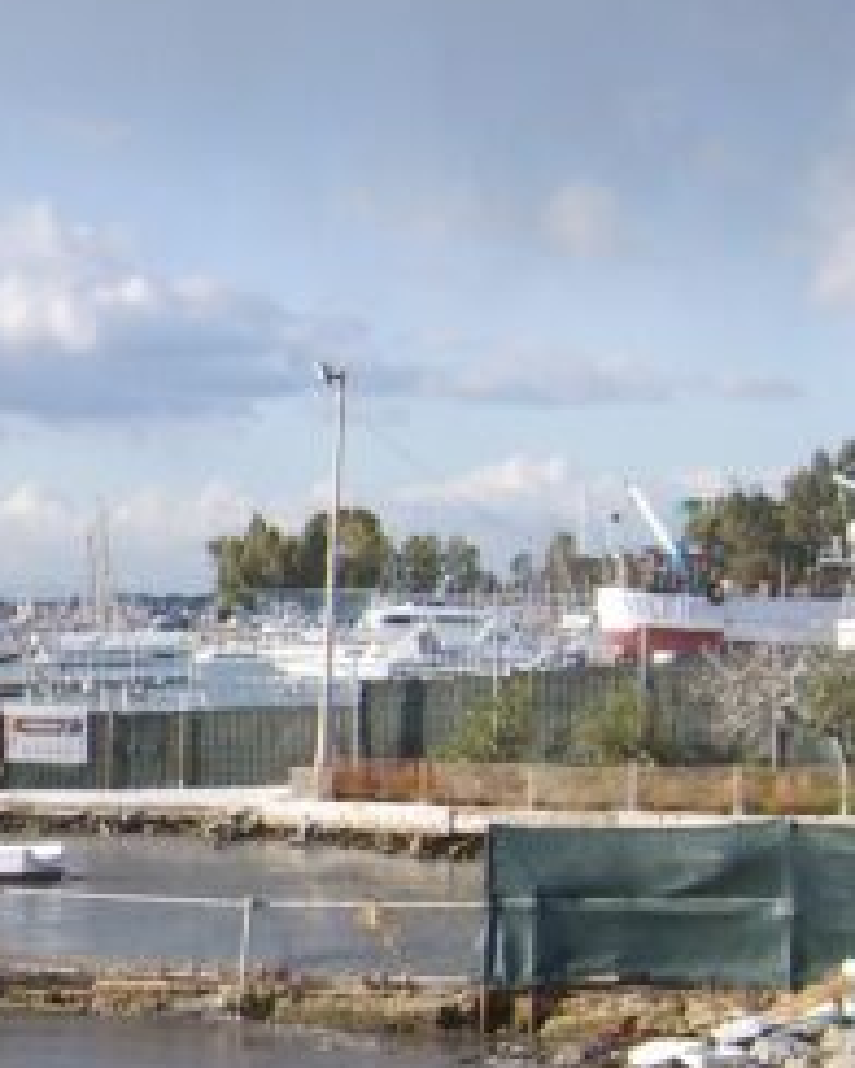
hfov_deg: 13.6
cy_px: 676
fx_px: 3385
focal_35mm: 107
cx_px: -393
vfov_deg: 17.9
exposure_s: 1/750
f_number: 2.8
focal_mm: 5.8
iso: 50
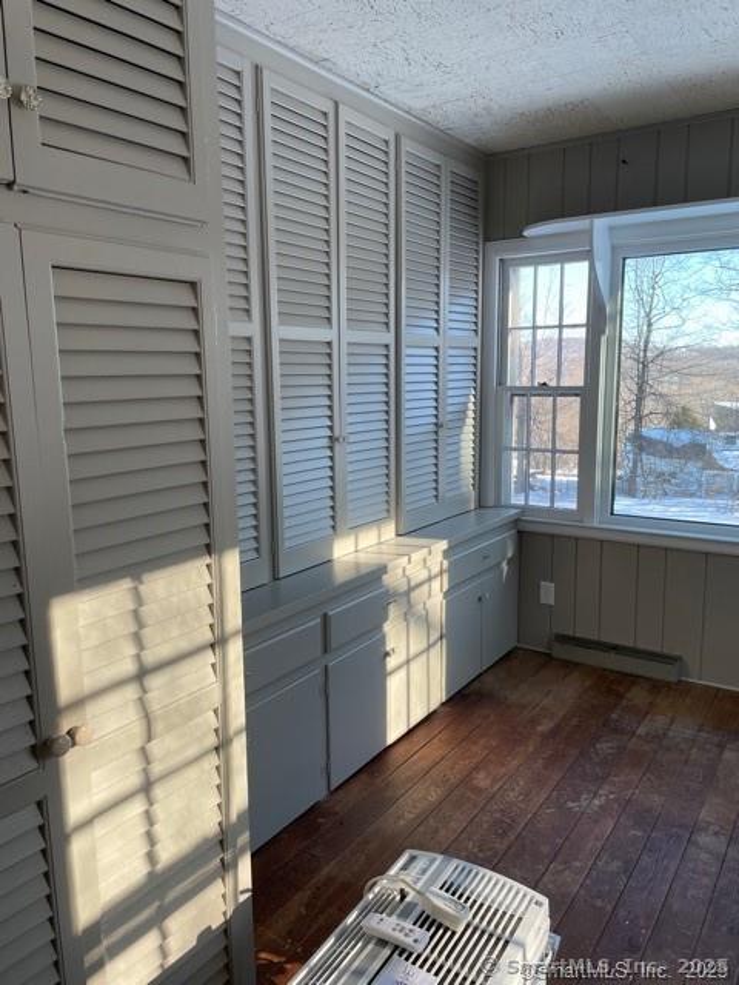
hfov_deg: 53.1
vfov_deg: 67.3
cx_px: 370
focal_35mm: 26
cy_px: 492
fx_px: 740
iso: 32
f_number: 1.6
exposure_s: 1/189
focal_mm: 4.2
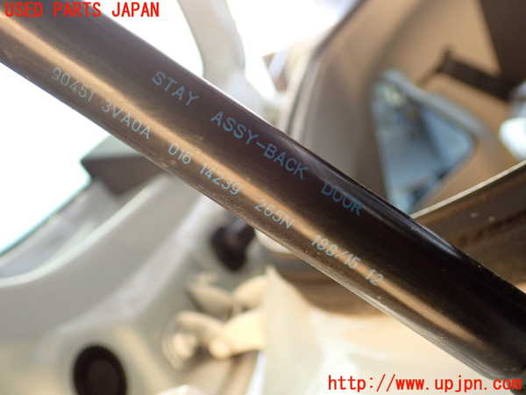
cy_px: 198
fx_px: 623
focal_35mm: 41
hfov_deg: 45.8
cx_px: 263
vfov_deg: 35.1
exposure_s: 1/125
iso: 640
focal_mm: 7.31
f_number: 2.8
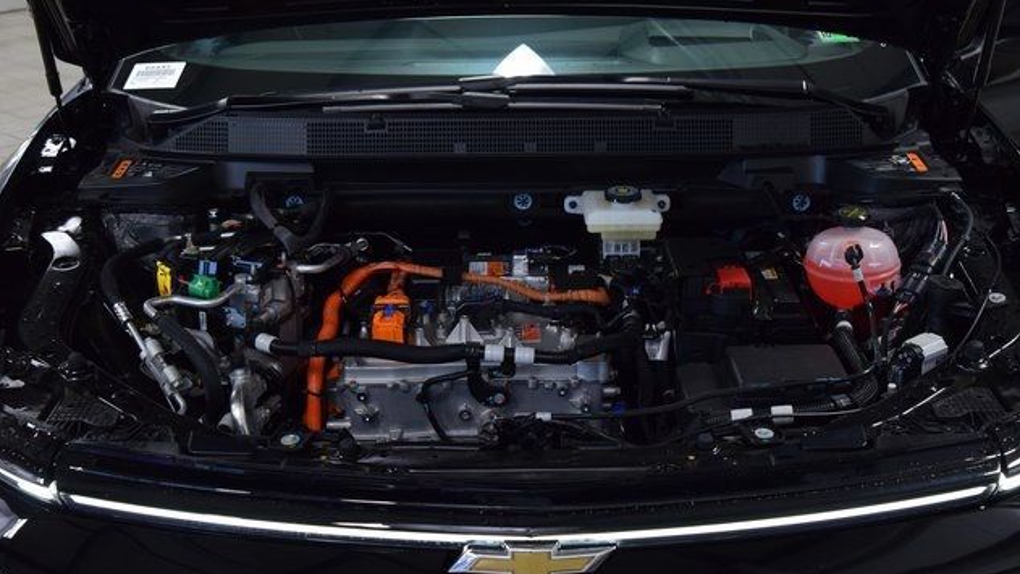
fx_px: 1379
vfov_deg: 23.5
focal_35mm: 51
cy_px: 277
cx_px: 516
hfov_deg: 40.6
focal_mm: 32
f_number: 6.3
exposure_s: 1/60
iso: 1600
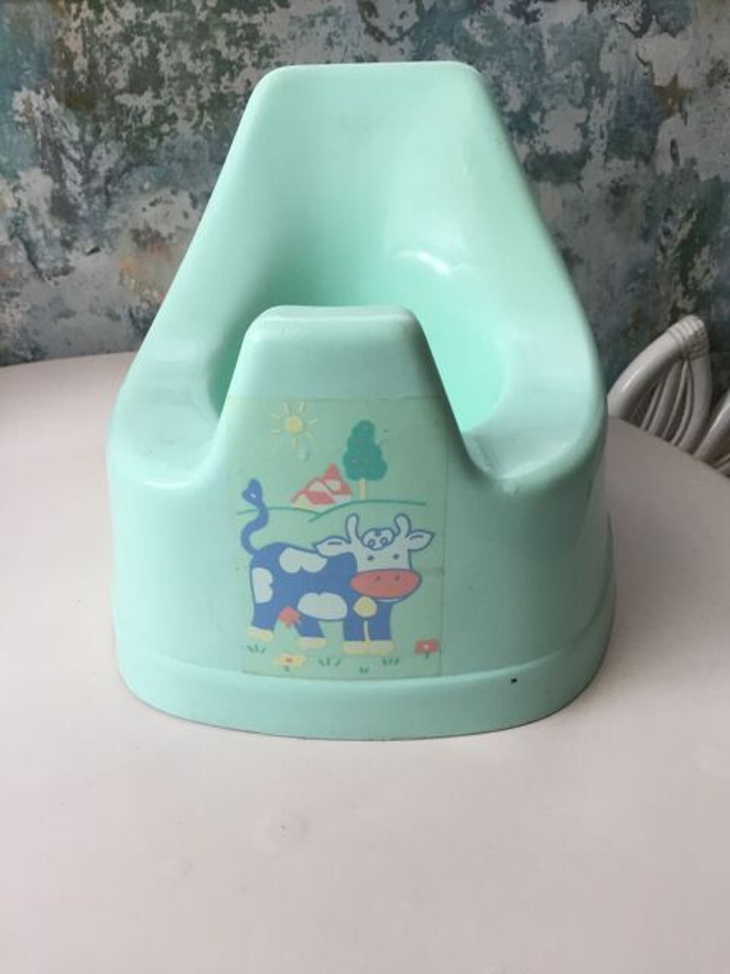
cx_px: 365
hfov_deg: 48.2
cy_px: 487
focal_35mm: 29
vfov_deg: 61.7
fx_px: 815
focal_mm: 4.15
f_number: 2.2
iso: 32
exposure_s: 1/30
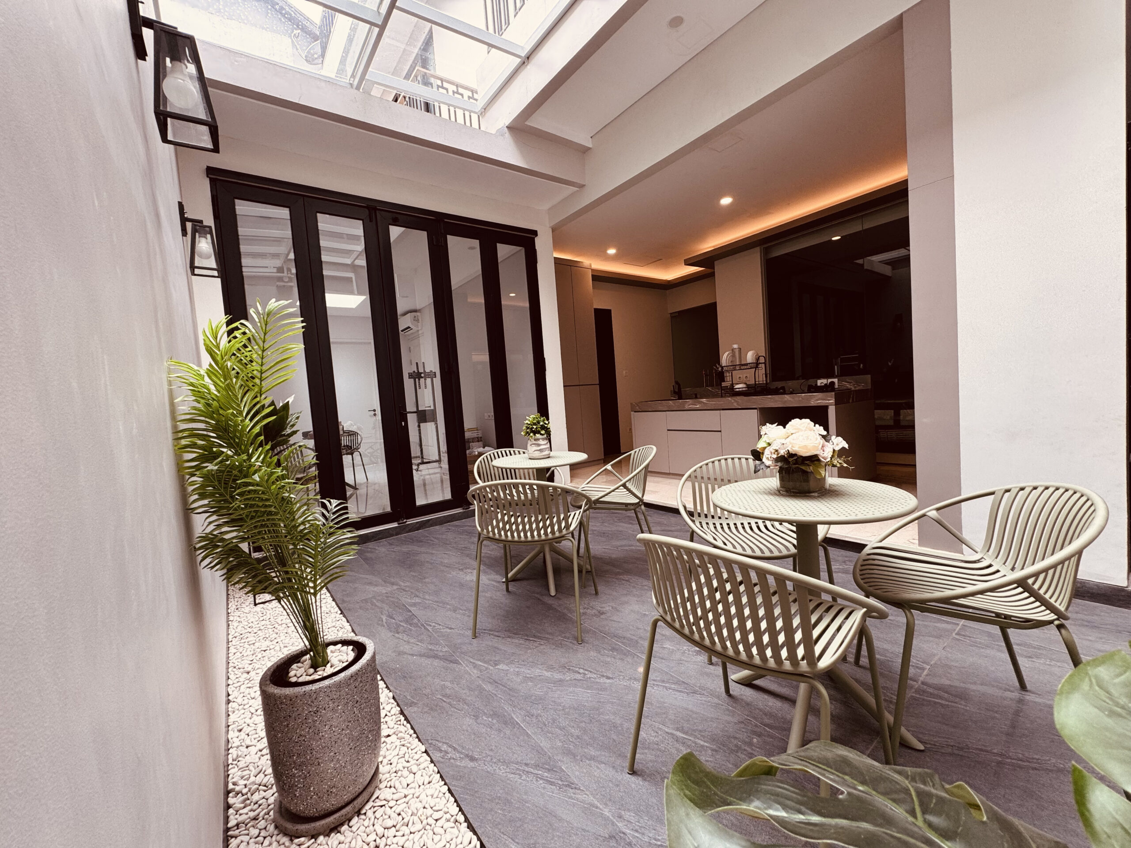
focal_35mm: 14
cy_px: 424
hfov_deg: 102.1
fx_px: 457
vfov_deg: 85.7
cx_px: 566
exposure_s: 1/99
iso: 100
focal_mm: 2.22
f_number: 2.2
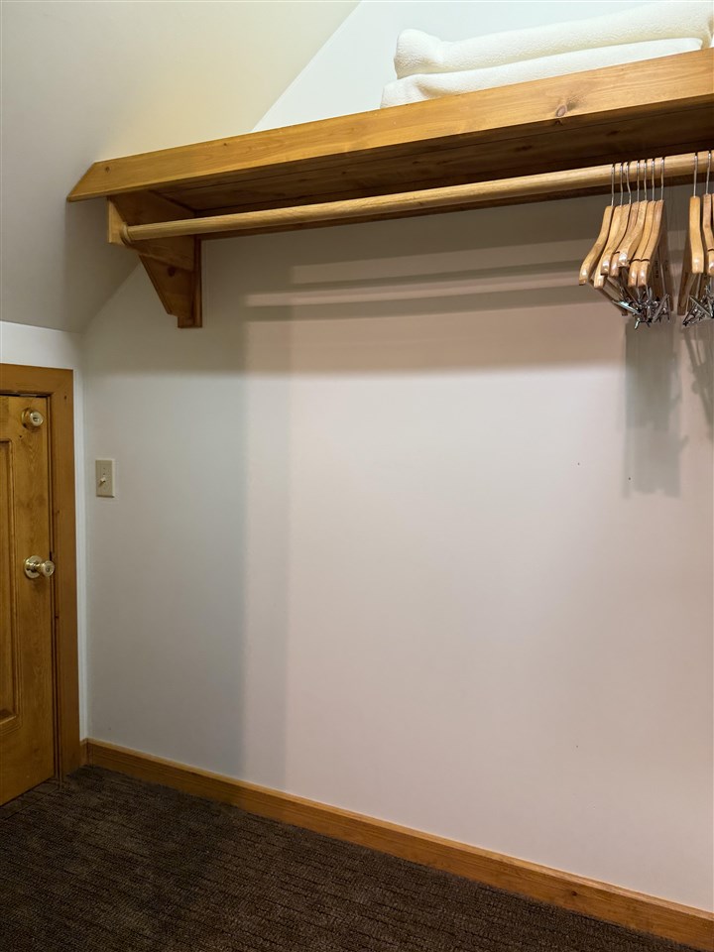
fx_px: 660
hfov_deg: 56.8
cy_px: 476
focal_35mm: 24
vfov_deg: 71.6
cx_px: 357
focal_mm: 6.76
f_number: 1.78
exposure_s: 1/60
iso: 250
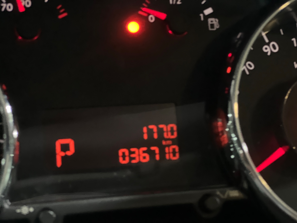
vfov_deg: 19.1
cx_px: 148
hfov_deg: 25.3
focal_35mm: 77
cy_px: 112
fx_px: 661
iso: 2000
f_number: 2.8
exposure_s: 1/15
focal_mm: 9
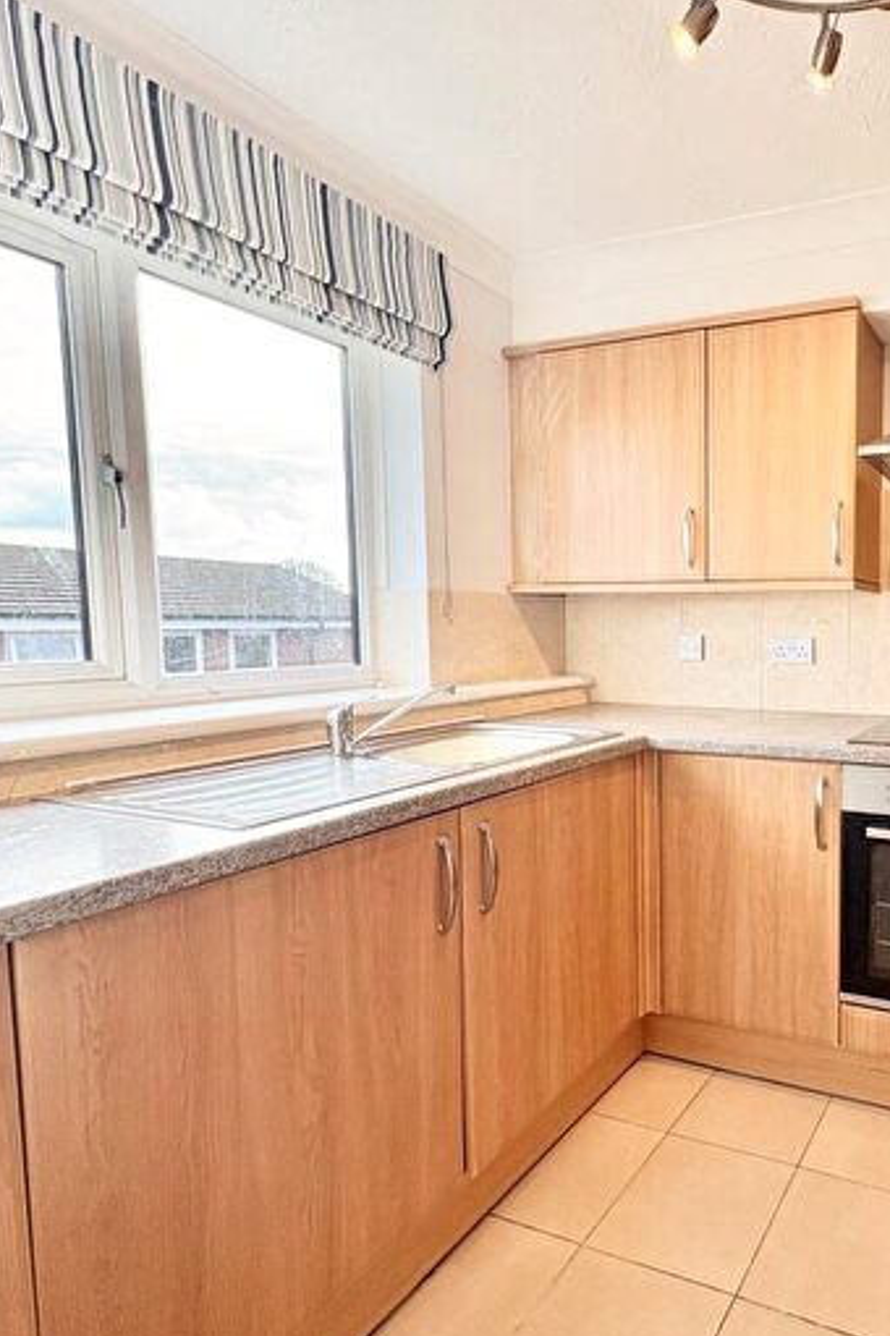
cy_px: 677
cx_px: 804
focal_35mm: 20
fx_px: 742
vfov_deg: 84.0
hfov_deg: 53.9
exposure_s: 1/99
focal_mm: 2.22
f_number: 2.2
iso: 80
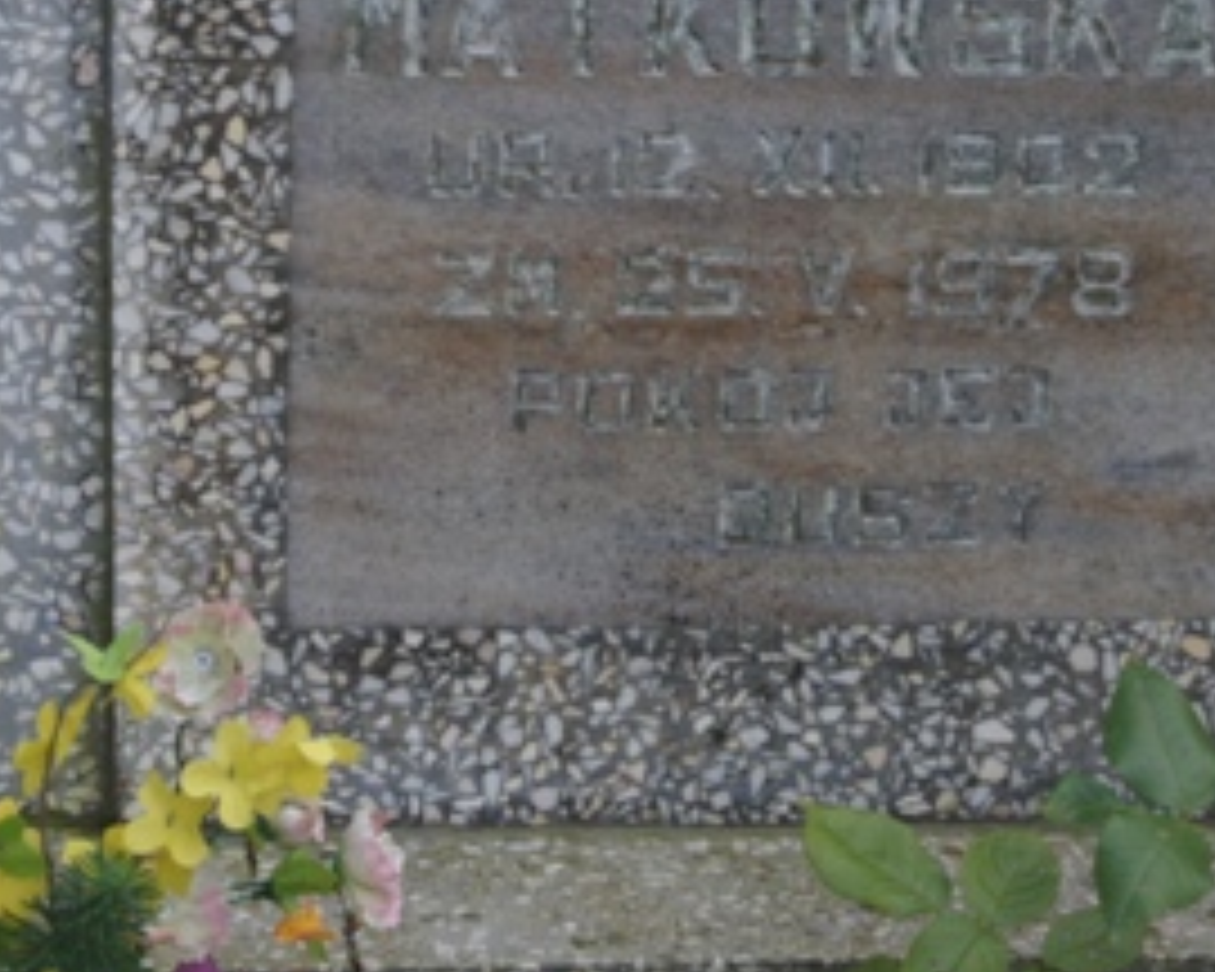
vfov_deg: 8.4
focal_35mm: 183
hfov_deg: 10.5
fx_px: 6584
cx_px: 616
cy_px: 54
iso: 200
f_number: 6.3
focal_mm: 55
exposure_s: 1/125
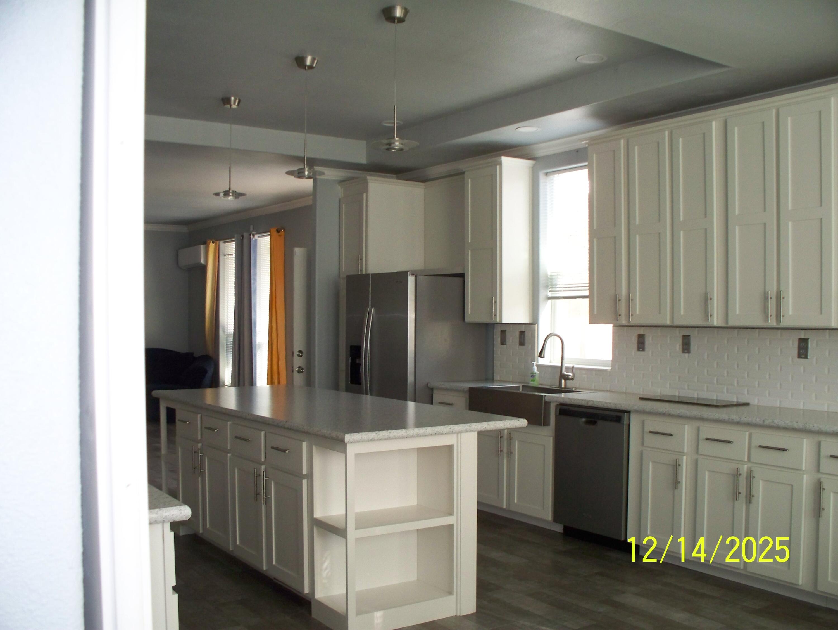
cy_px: 315
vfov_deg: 39.7
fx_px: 872
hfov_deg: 51.3
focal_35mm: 36
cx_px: 419
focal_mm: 7.54
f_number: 2.8
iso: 200
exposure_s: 1/60
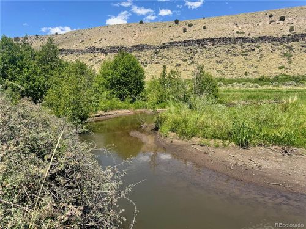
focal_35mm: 24
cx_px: 153
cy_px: 114
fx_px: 212
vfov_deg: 56.8
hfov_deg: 71.6
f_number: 1.78
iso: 80
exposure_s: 1/2959
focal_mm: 6.76
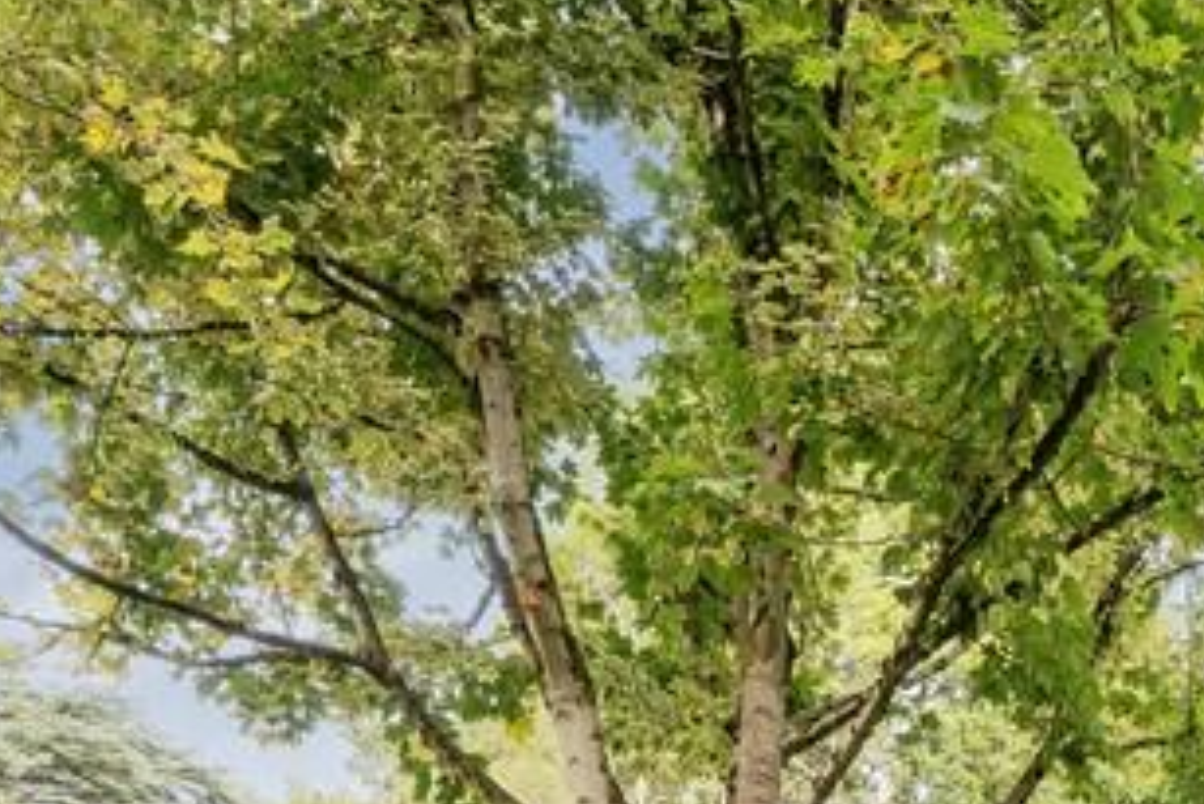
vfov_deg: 25.7
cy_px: 1182
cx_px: 1106
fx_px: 1338
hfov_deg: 43.8
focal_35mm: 40
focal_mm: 12
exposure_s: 1/100
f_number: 8
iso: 500
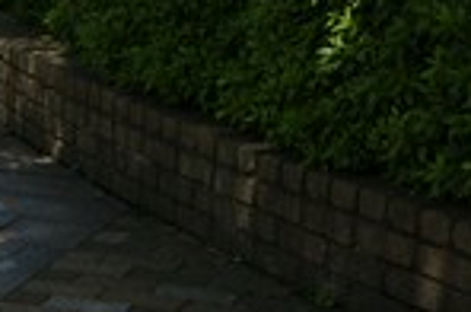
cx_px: -169
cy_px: 285
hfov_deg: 17.2
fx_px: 1449
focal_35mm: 111
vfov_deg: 12.2
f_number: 8
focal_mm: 26
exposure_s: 1/400
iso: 200
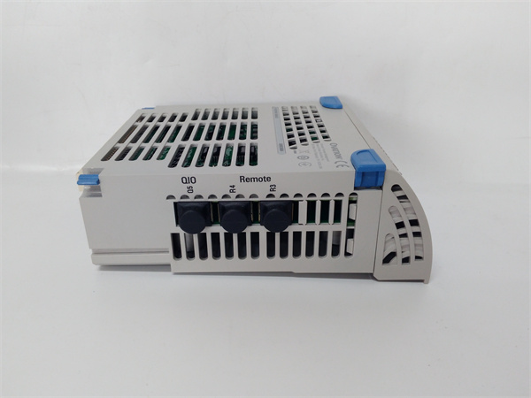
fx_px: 414
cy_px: 199
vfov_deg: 51.4
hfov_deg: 65.3
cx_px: 266
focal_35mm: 27
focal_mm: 3.79
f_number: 2
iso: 139
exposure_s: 1/33
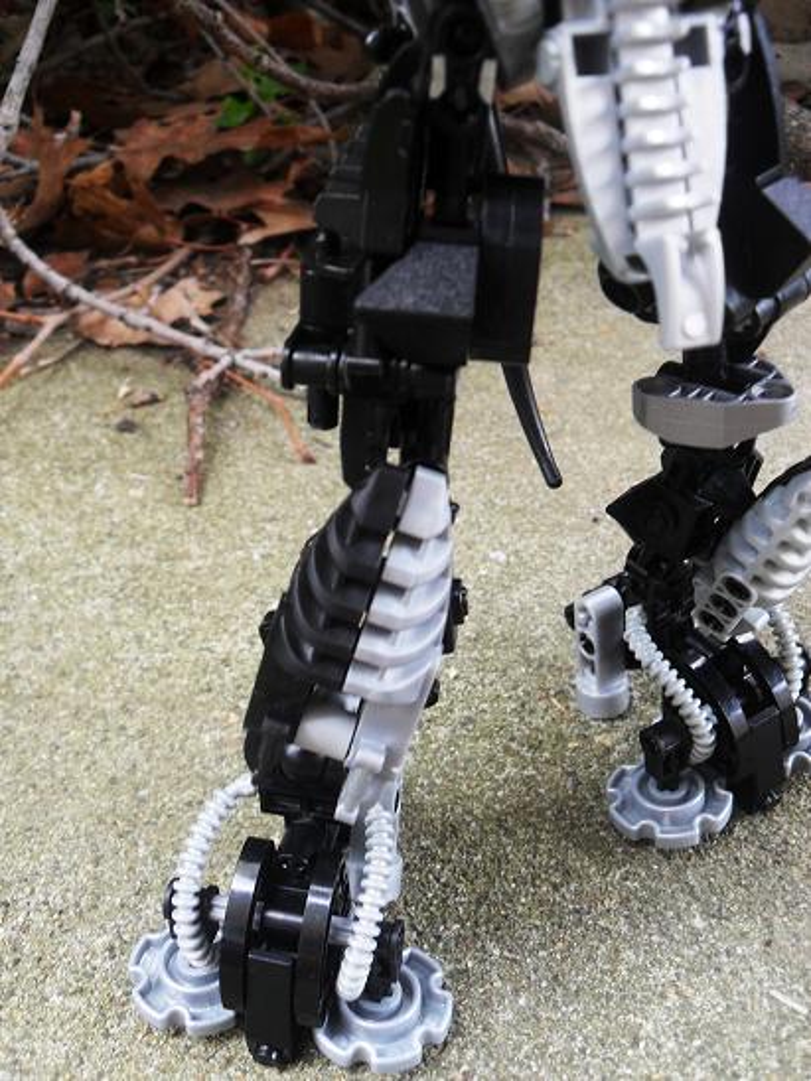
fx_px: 1093
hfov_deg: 40.7
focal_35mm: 35
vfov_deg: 52.6
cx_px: 406
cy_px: 540
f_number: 2.8
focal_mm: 6.2
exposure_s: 1/45
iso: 100
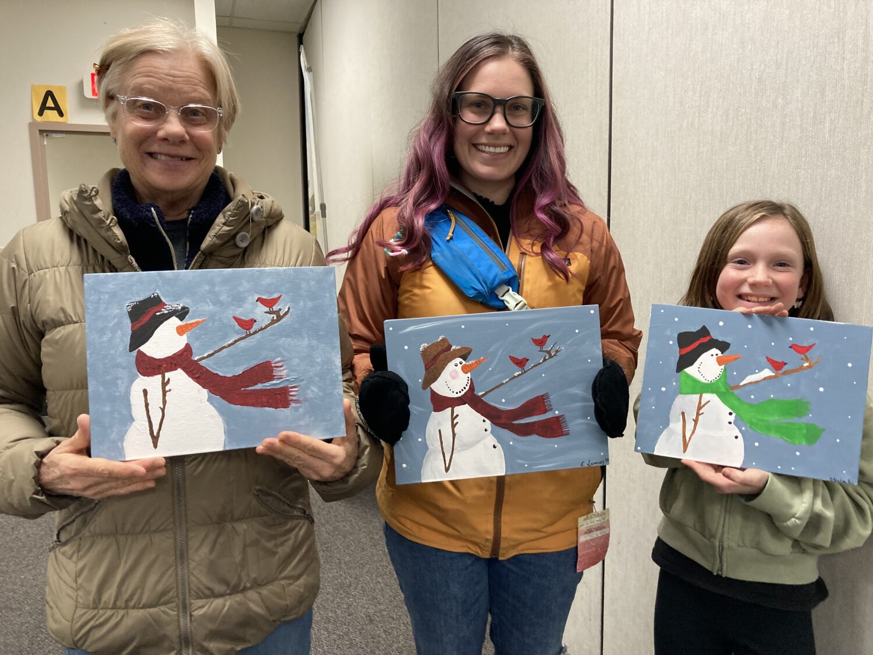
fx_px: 706
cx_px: 436
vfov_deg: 49.7
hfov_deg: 63.4
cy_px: 328
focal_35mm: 28
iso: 200
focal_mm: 3.99
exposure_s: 1/60
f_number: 1.8
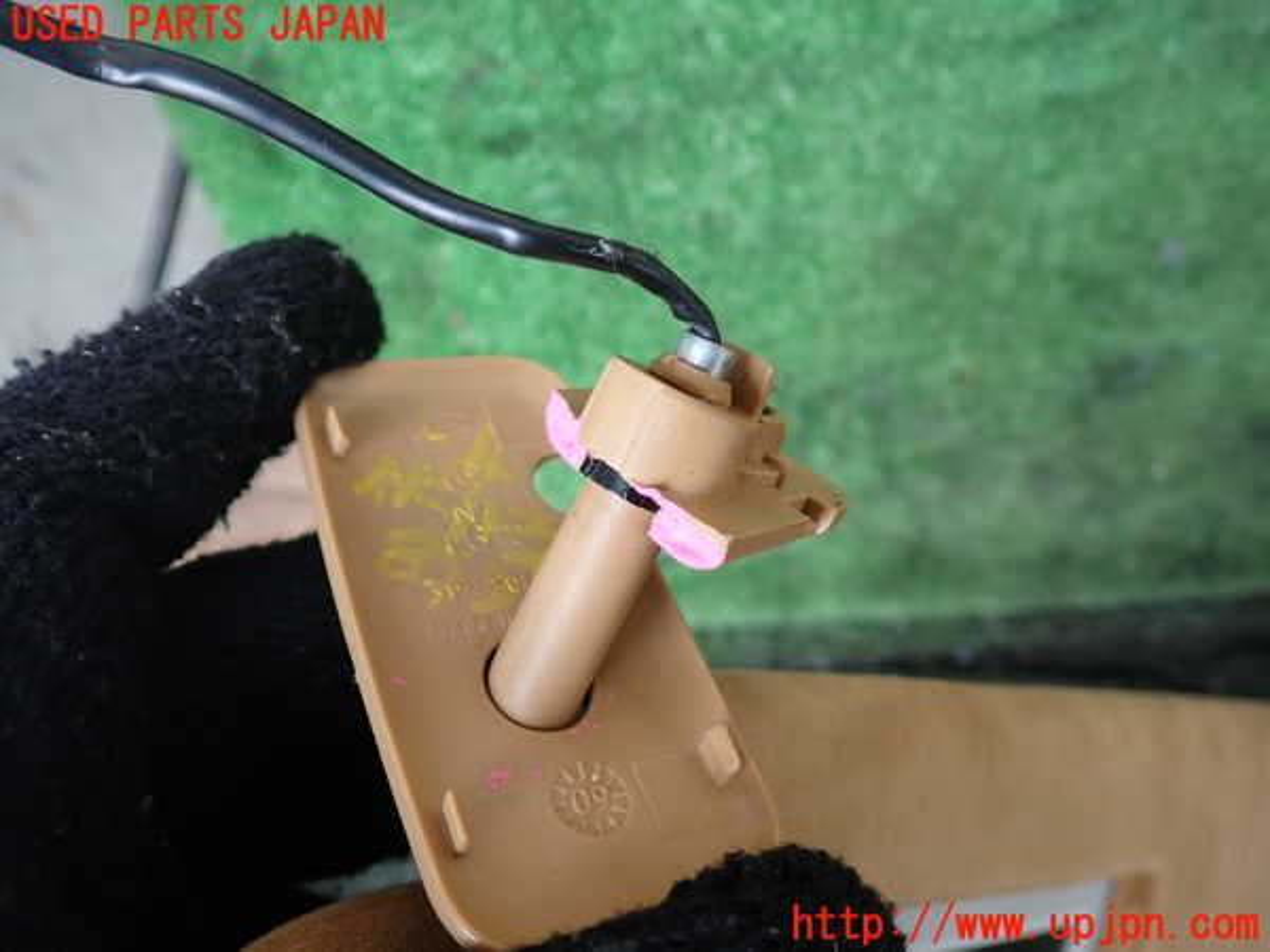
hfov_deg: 60.0
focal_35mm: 30
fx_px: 1101
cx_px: 635
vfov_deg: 46.8
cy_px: 476
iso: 200
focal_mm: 5.4
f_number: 2.3
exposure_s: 1/60
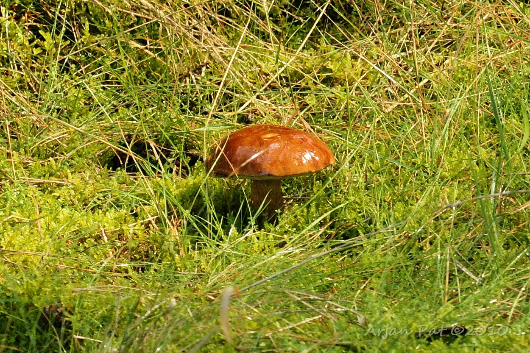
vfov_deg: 8.3
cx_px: 265
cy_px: 176
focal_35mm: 165
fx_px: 2429
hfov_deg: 12.5
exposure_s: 1/60
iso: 200
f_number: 8
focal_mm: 110
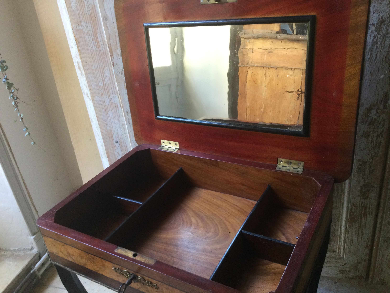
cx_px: 195
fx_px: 349
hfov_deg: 58.4
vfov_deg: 45.4
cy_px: 146
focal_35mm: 31
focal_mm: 3.3
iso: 80
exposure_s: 1/33
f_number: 2.4
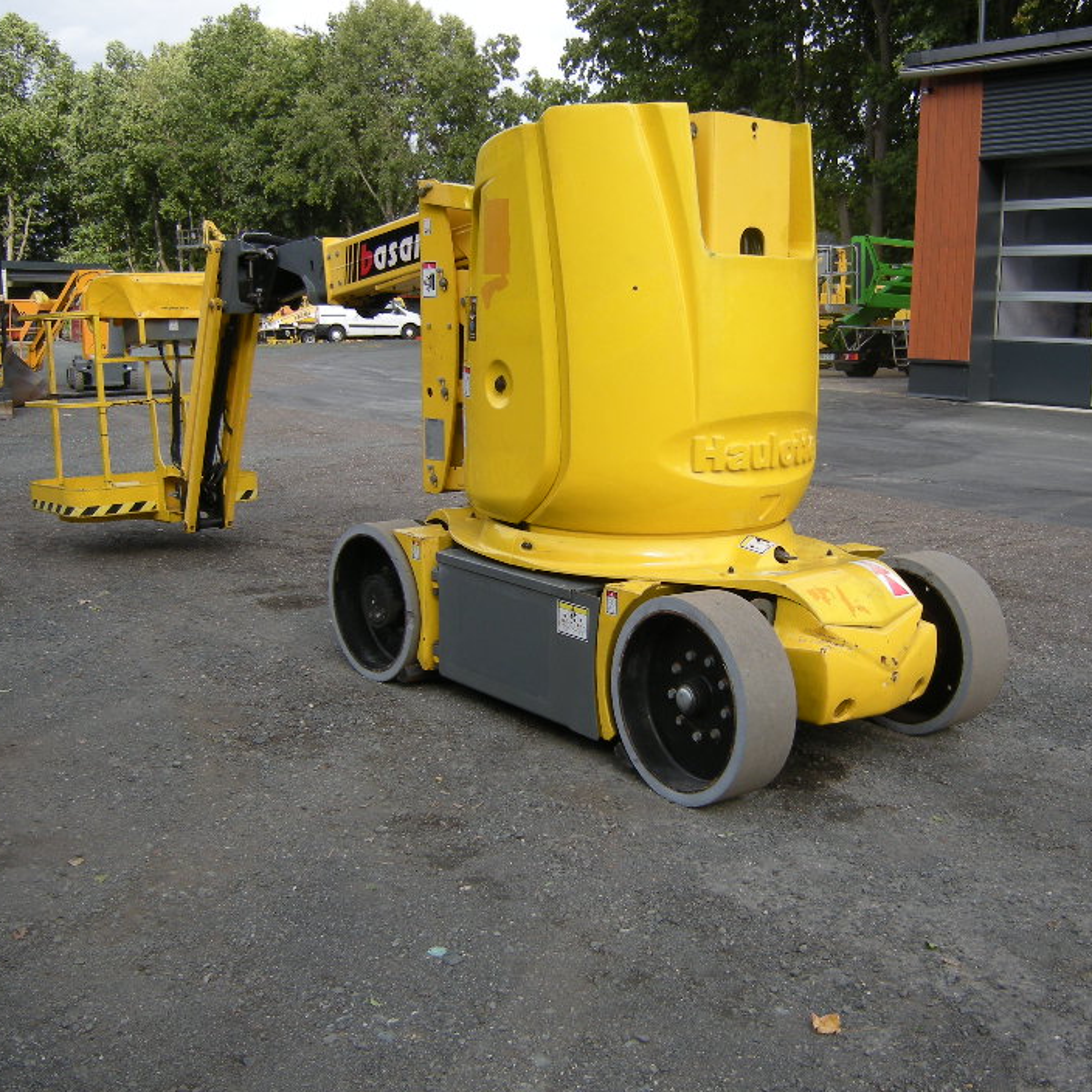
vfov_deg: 46.0
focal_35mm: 36
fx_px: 1285
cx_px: 600
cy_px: 558
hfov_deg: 46.0
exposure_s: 1/435
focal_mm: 4.7
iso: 64
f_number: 2.8
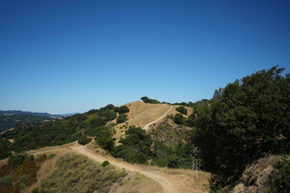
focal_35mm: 28
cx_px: 145
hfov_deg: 65.5
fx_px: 226
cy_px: 96
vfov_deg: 46.4
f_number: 4
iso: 200
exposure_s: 1/2500
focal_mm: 28
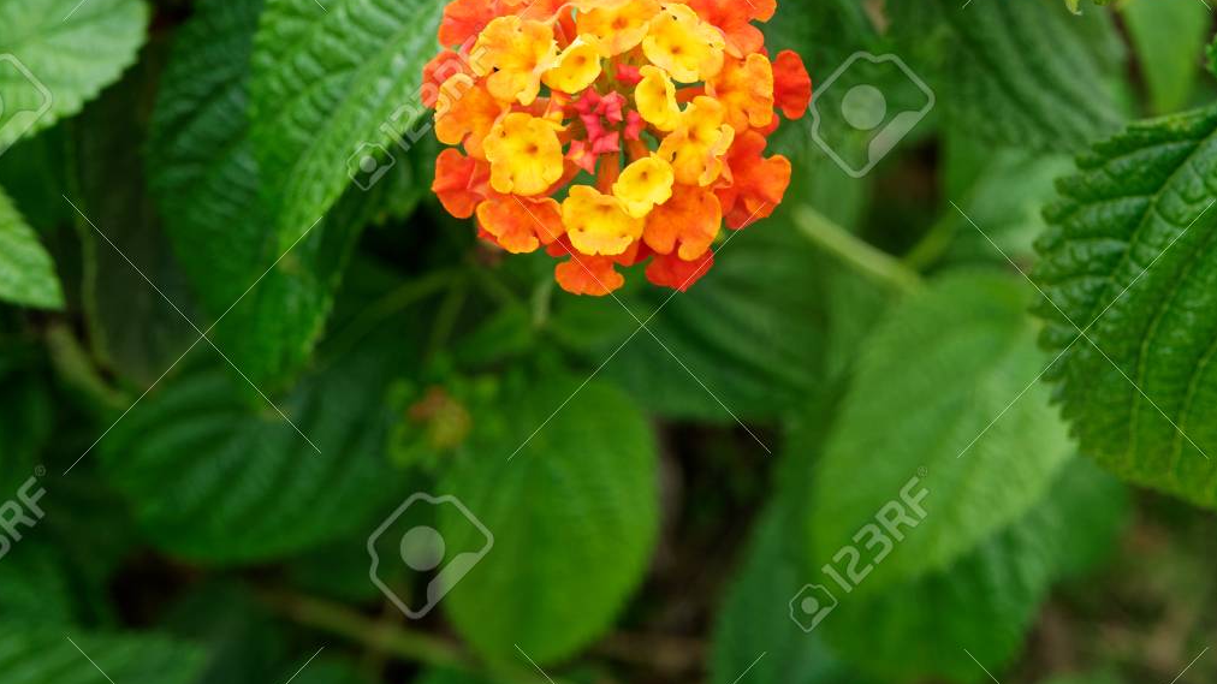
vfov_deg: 17.1
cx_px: 641
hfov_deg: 30.2
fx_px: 2259
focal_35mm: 70
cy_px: 131
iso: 200
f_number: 5
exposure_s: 1/80
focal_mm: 25
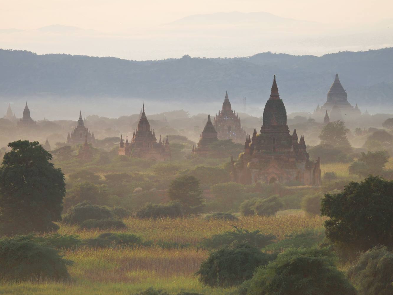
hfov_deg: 6.2
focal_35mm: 320
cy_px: 141
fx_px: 3633
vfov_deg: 4.6
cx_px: 179
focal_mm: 230
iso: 250
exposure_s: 1/250
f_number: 5.6
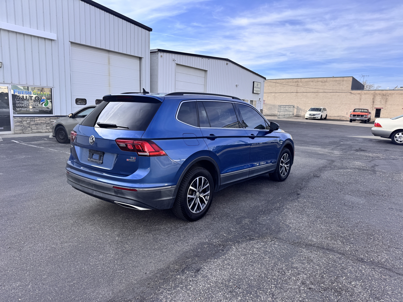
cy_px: 151
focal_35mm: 24
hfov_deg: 71.6
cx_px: 202
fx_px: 279
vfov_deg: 56.8
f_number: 1.78
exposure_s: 1/2174
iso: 80
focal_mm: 6.76
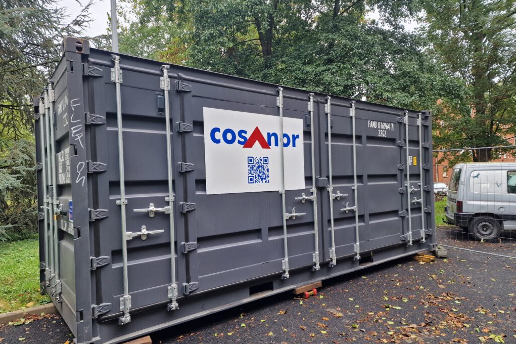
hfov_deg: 73.8
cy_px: 186
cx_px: 258
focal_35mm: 24
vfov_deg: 53.0
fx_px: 344
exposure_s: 1/180
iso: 50
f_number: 1.8
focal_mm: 6.4
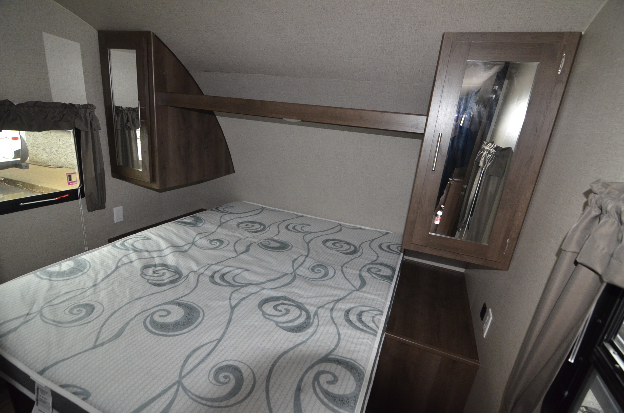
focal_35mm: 16
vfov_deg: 71.8
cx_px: 312
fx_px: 285
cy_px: 206
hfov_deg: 95.1
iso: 1600
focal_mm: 11
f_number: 5.6
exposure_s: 1/60
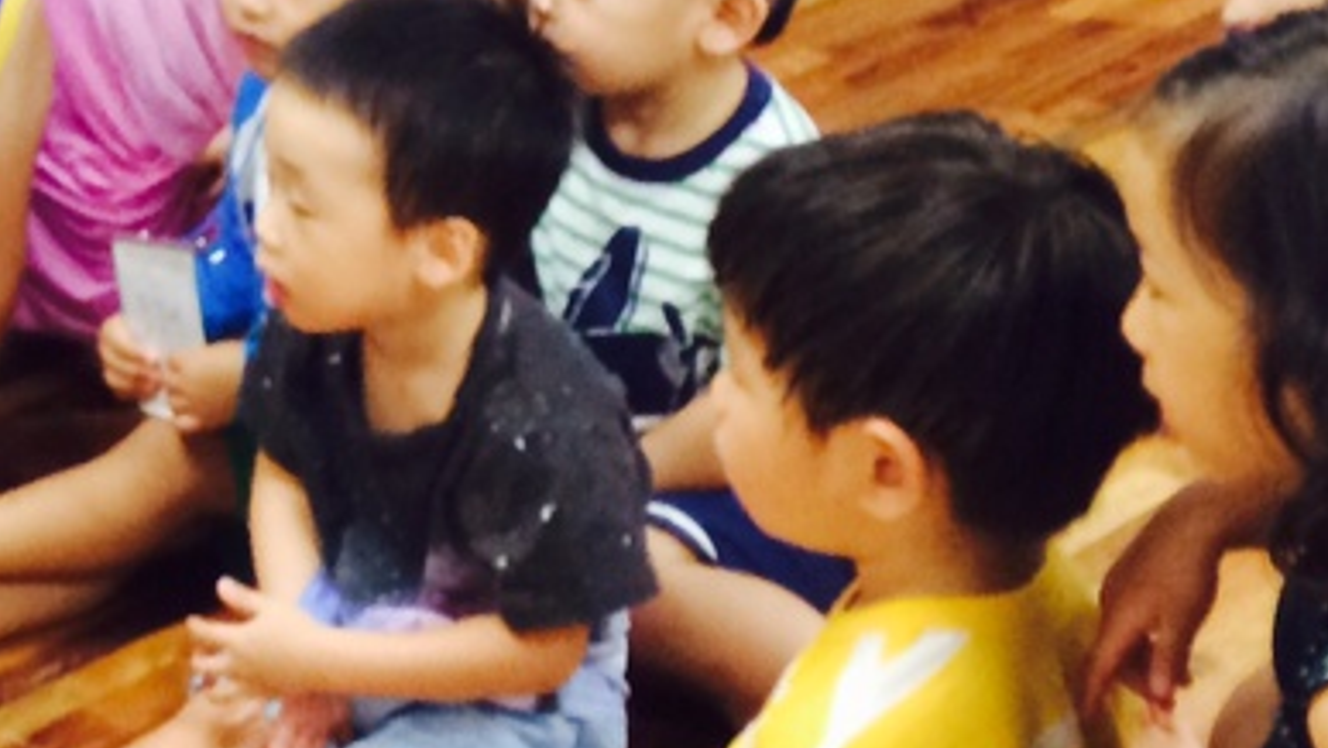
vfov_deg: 11.0
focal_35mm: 108
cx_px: -223
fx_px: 3804
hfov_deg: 18.8
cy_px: -202
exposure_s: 1/30
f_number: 2.2
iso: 125
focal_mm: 4.12
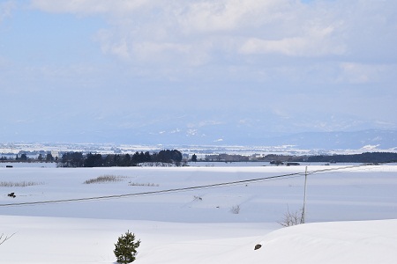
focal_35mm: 129
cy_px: 132
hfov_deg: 15.9
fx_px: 1422
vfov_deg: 10.6
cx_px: 198
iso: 200
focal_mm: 86
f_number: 13
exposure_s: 1/640
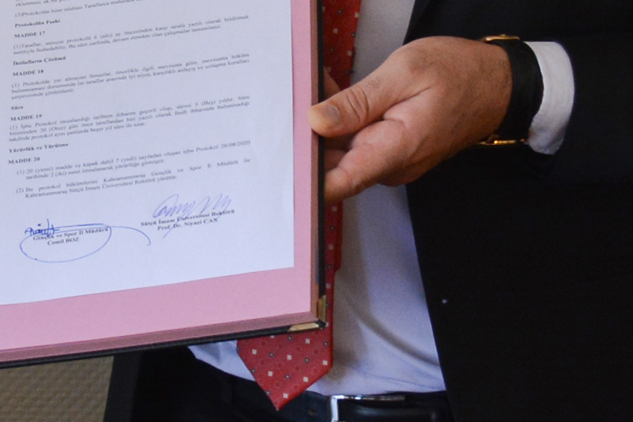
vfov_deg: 10.2
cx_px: -51
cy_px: -179
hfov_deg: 15.3
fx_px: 2303
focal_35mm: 131
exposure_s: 1/60
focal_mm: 20
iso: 400
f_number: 4
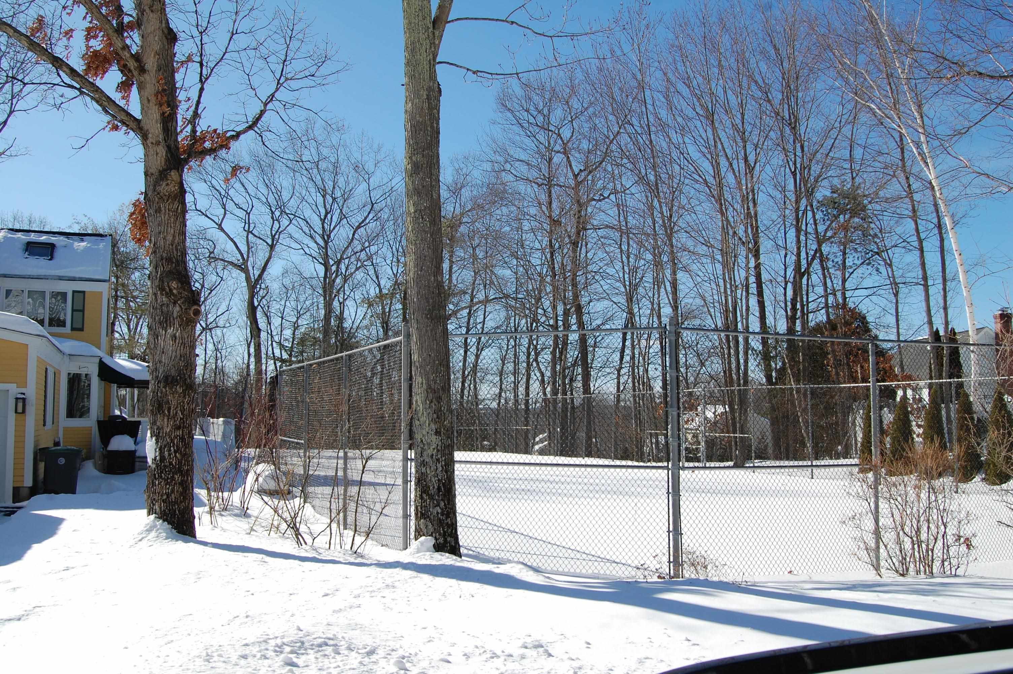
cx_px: 506
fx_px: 843
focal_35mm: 30
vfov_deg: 43.5
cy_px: 337
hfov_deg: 62.0
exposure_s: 1/400
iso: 200
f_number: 10
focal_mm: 20
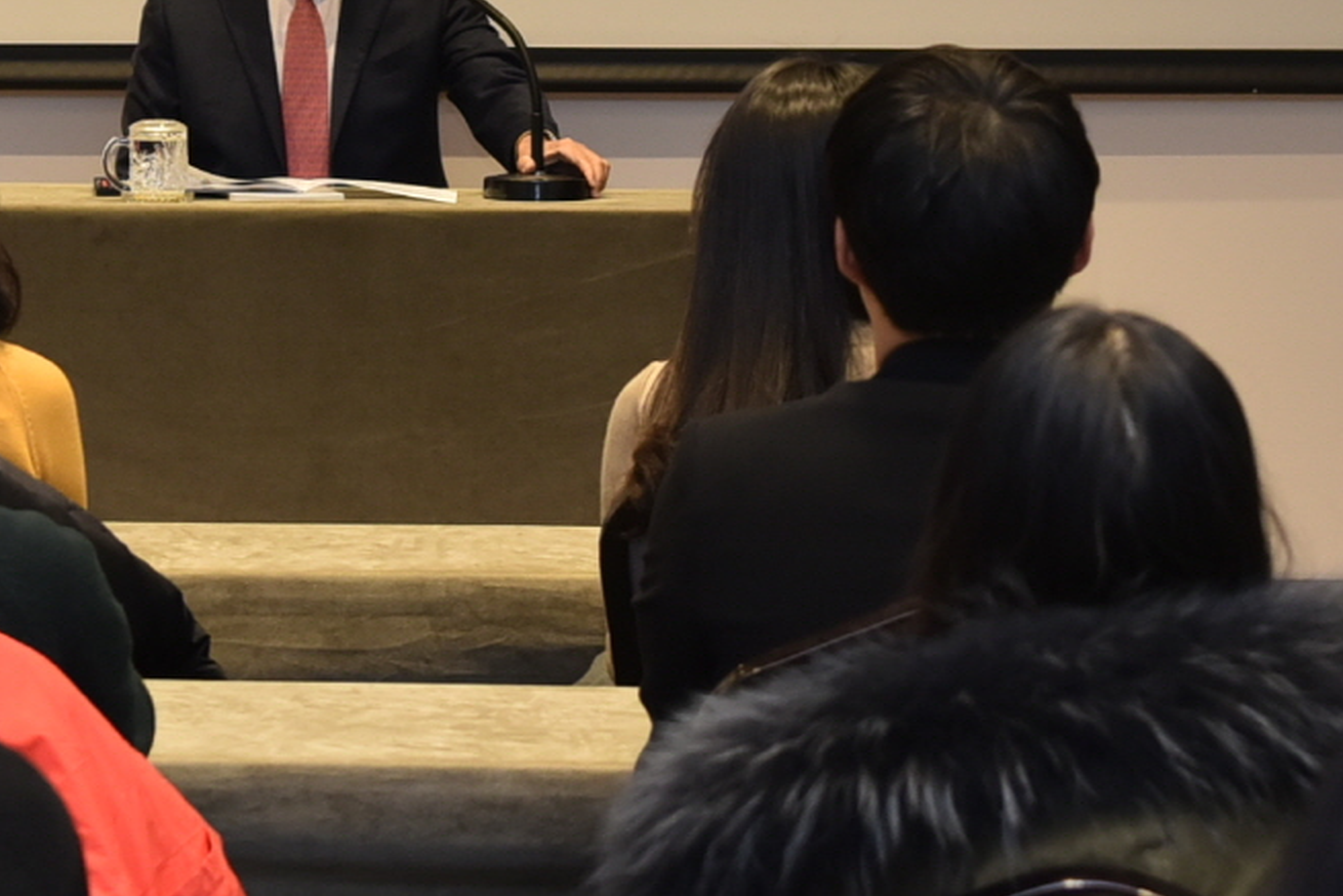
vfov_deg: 7.7
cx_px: 342
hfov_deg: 11.6
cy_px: -165
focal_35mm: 176
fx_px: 6567
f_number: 4.5
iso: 800
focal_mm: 48
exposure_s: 1/125
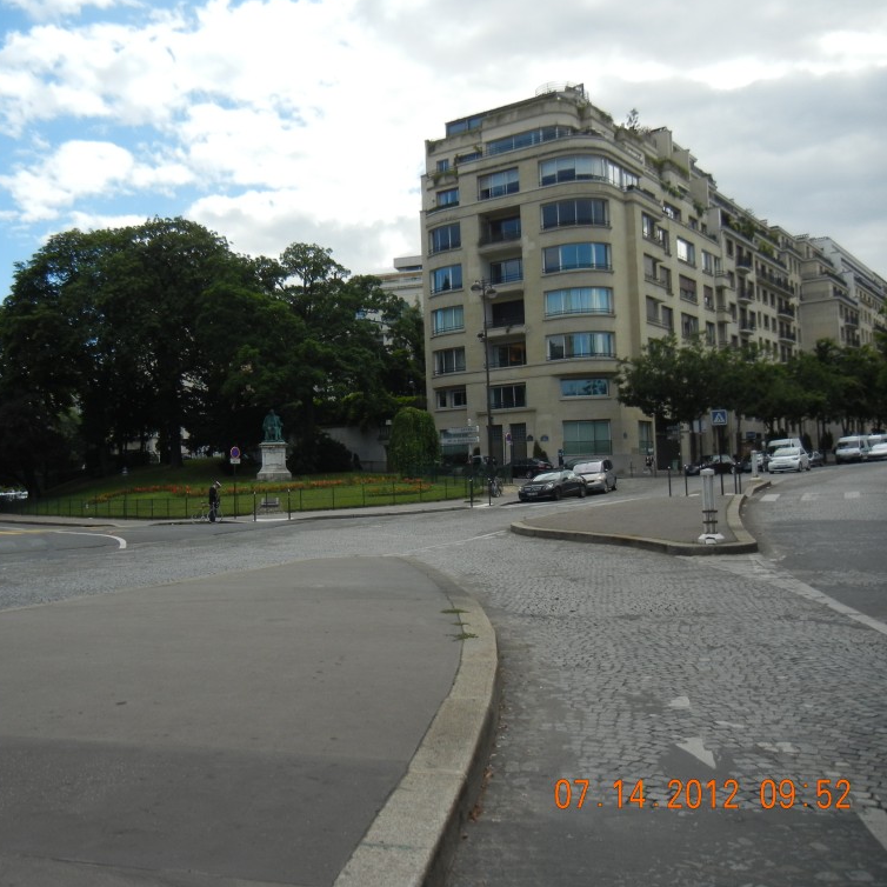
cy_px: 436
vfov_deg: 46.0
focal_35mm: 36
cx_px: 322
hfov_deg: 45.6
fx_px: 1044
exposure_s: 1/370
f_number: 7
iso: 160
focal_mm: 5.4
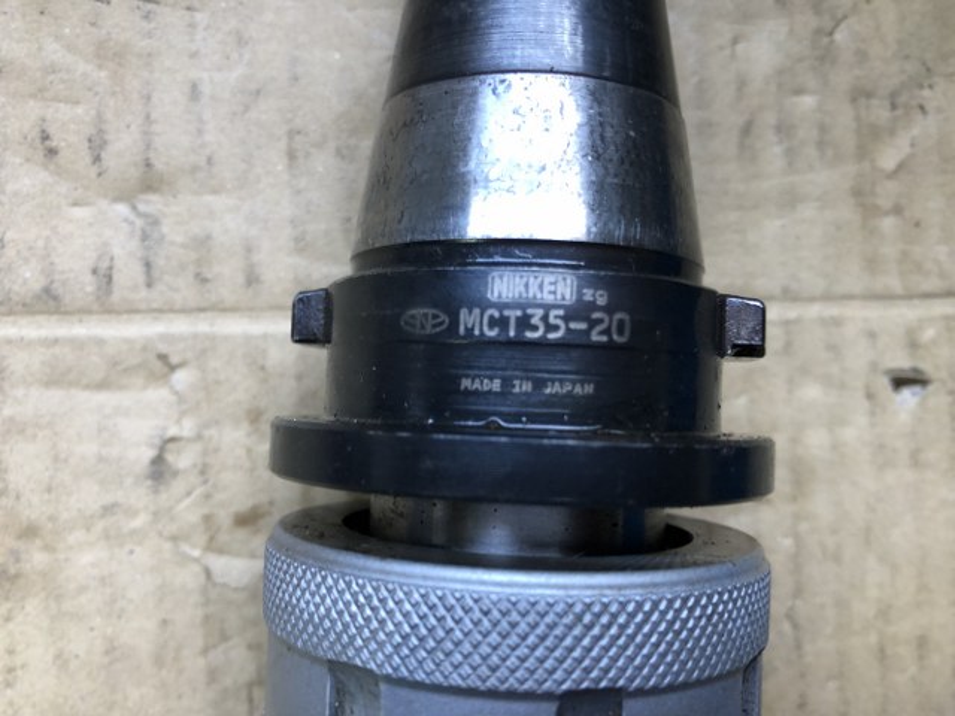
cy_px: 358
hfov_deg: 63.4
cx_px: 478
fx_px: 772
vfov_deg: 49.7
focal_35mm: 28
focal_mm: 3.99
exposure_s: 1/20
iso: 40
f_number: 1.8
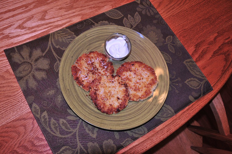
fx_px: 193
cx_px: 116
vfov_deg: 43.5
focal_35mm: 30
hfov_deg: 62.0
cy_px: 77
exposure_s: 1/60
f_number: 5
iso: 400
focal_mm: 20
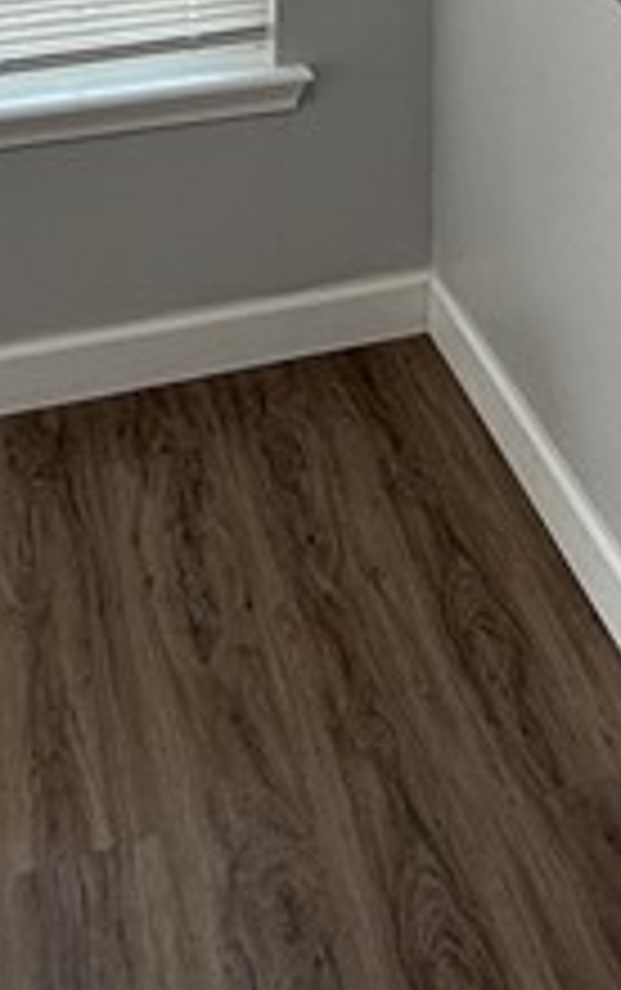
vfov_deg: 23.1
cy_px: -549
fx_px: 1864
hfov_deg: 17.8
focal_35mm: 69
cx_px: 788
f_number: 2.2
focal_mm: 2.22
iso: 64
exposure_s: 1/120
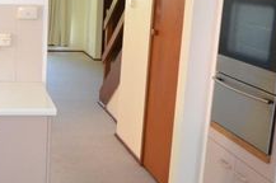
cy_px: 77
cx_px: 36
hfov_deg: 29.9
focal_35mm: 65
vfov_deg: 20.8
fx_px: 498
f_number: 5.6
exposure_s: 1/60
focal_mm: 20
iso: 1800
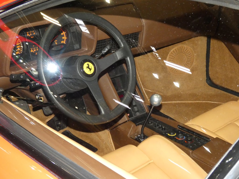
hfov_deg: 30.7
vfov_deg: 23.3
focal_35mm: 63
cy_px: 90
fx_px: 435
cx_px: 120
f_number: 4.2
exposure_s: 1/60
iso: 800
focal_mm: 11.3
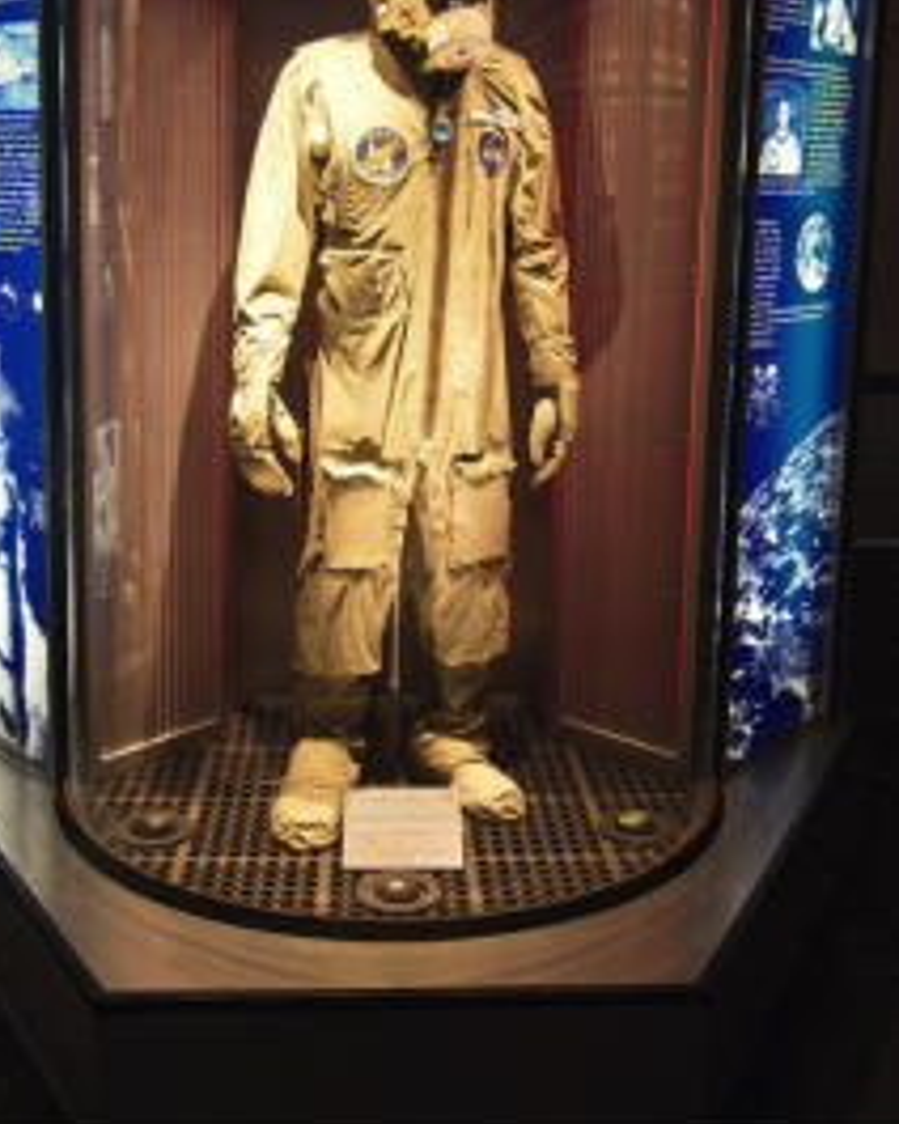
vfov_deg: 41.6
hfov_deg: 34.1
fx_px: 1463
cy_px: 397
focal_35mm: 44
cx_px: 464
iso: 3200
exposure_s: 1/160
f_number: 3.8
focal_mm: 17
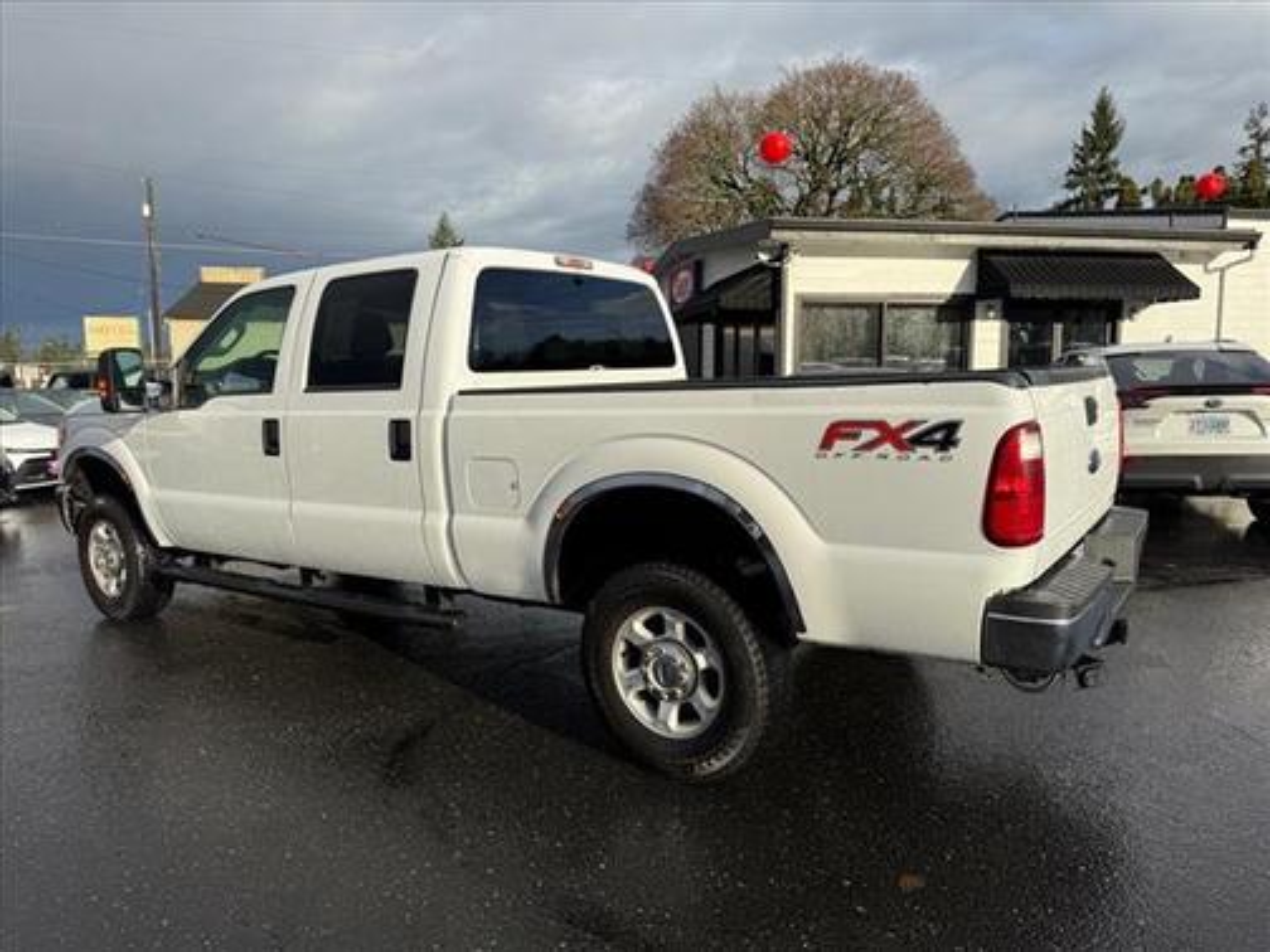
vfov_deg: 56.8
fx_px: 881
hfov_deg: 71.6
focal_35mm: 24
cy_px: 476
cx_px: 635
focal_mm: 6.76
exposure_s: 1/4673
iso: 80
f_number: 1.78
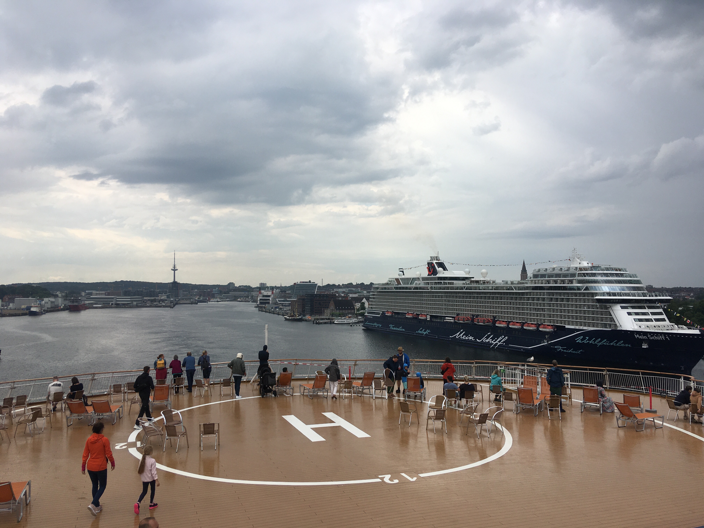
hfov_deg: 61.7
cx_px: 352
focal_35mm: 29
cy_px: 264
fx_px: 590
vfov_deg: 48.2
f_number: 2.2
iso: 25
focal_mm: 4.15
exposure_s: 1/1672
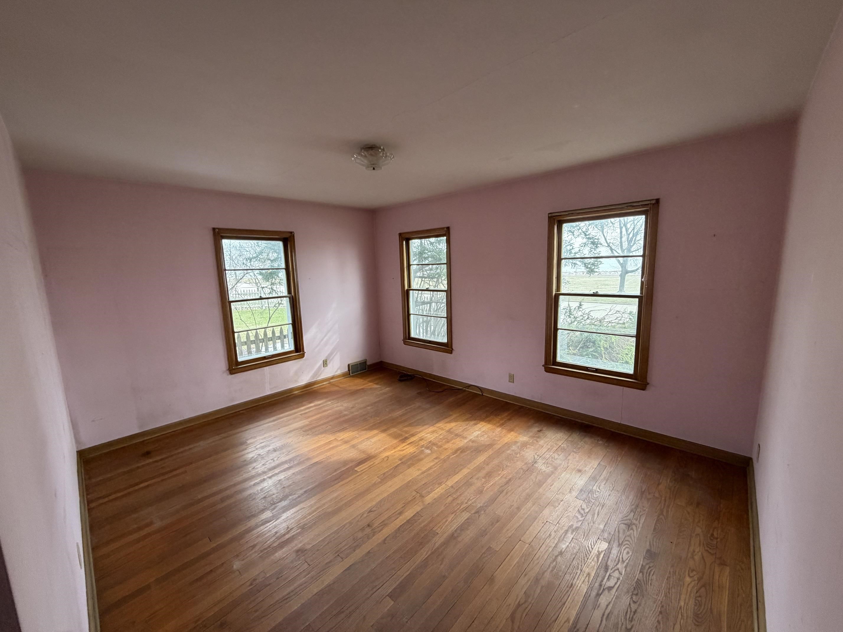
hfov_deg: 102.1
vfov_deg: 85.7
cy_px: 316
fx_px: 341
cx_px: 422
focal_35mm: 14
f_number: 2.2
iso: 200
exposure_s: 1/121
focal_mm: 2.22
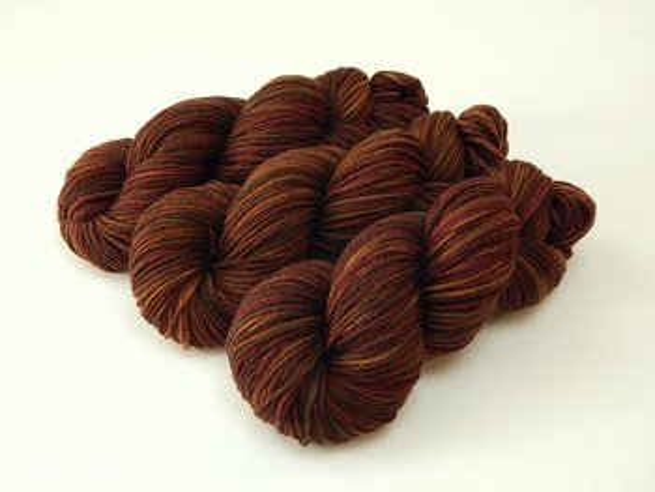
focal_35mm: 43
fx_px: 814
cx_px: 328
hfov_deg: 43.8
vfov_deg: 33.6
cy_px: 246
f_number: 3.6
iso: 125
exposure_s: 1/30
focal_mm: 7.7
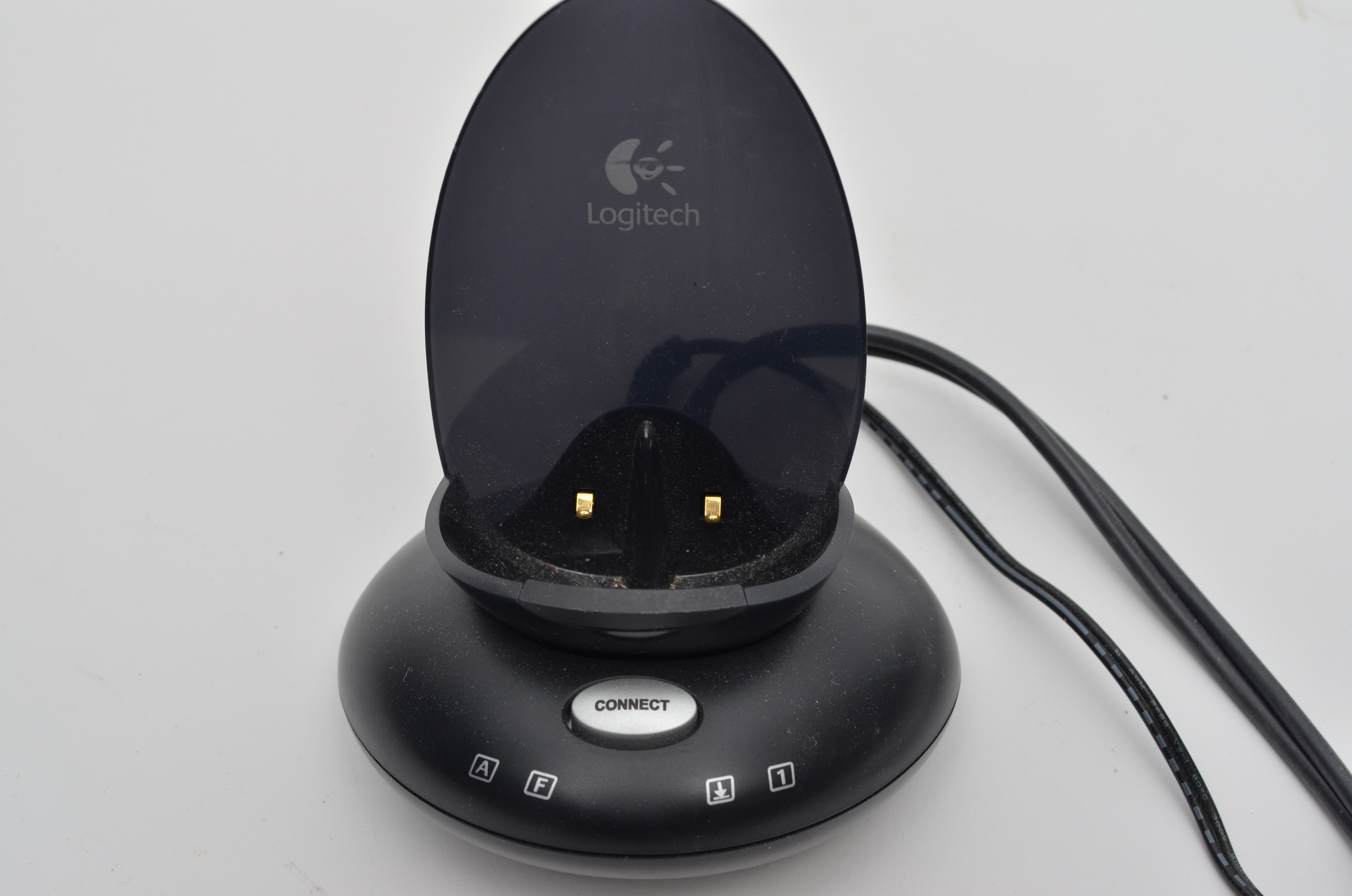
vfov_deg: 25.0
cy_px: 448
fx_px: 2024
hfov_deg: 36.9
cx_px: 676
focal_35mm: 54
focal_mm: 36
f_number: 8
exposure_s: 1/125
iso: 250
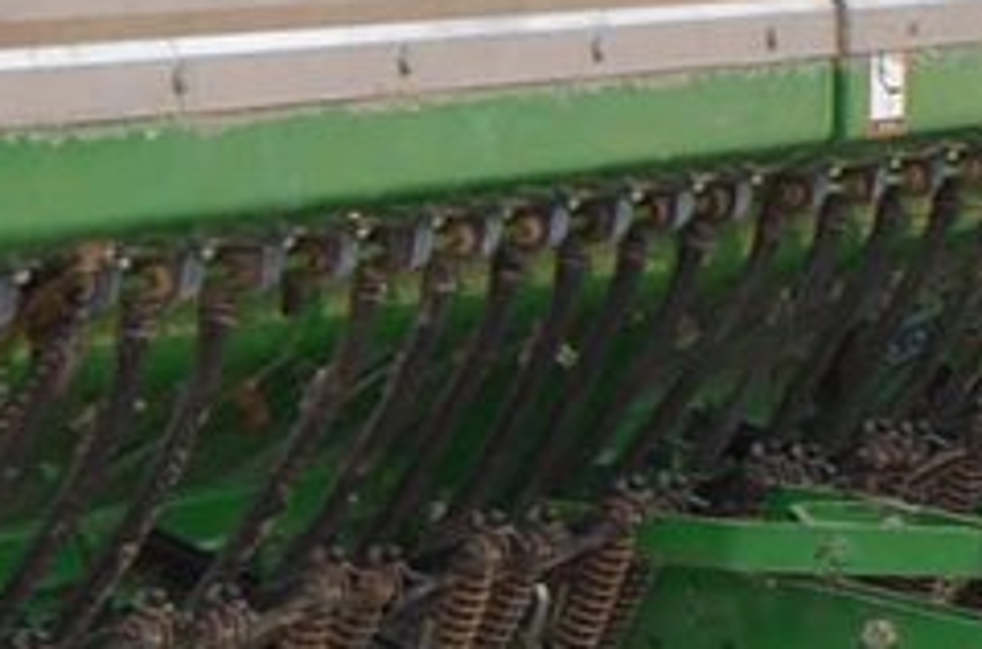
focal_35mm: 258
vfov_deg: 5.3
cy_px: 302
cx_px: 916
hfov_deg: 8.0
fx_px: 7019
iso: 100
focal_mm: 24
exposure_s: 1/200
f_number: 5.6
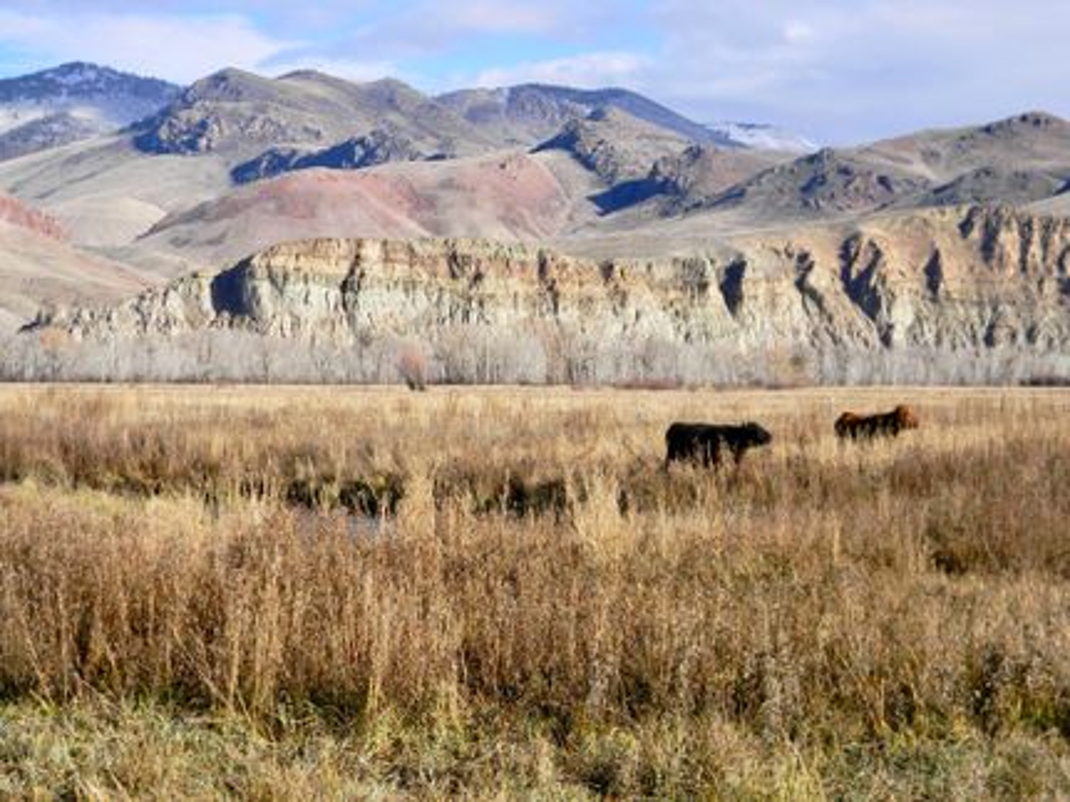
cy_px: 401
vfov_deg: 21.9
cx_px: 535
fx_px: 2070
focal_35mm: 67
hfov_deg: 29.0
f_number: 4.3
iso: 80
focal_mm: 12.2
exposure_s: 1/505
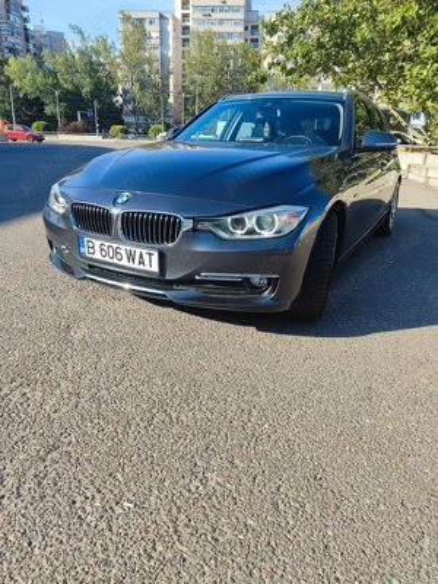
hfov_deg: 54.9
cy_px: 292
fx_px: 422
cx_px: 219
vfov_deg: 69.4
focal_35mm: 25
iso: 50
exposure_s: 1/439
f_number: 1.89
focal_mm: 5.95
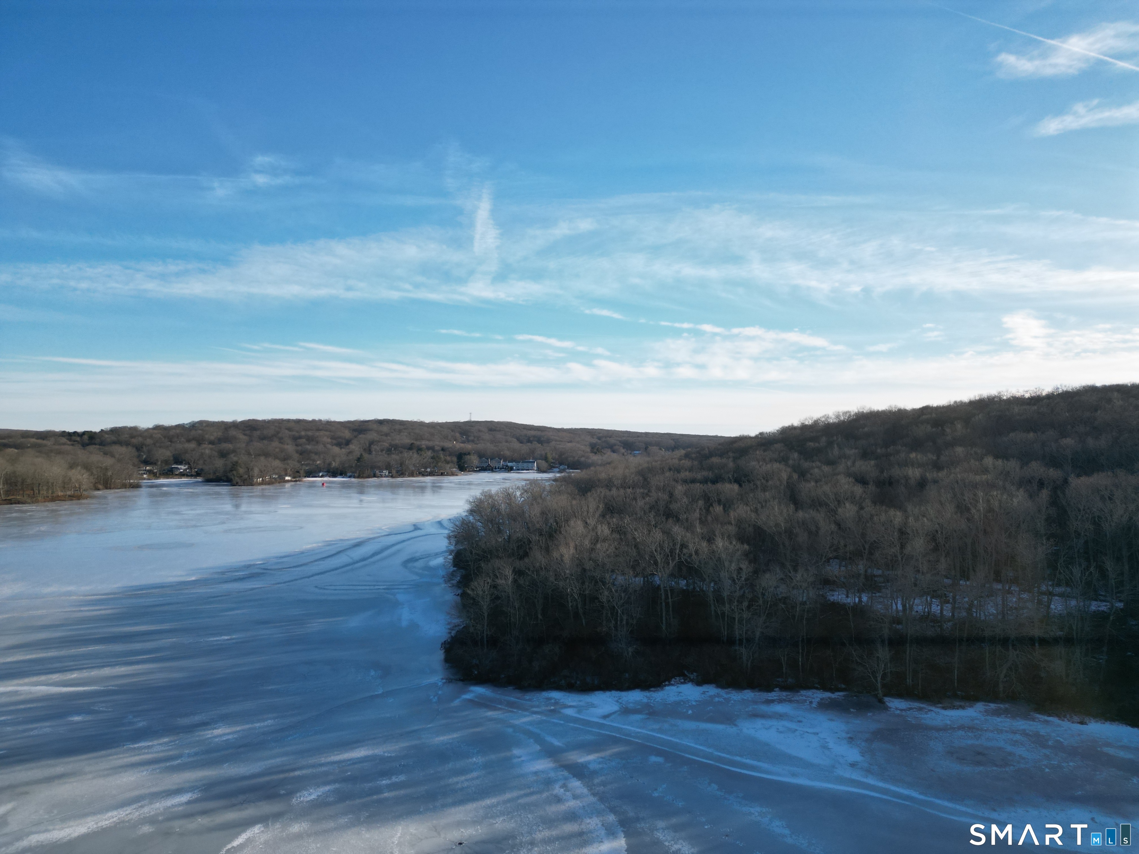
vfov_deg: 56.8
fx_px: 790
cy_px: 427
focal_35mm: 24
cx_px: 570
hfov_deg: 71.6
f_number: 1.7
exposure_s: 1/3000
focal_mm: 6.72
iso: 150
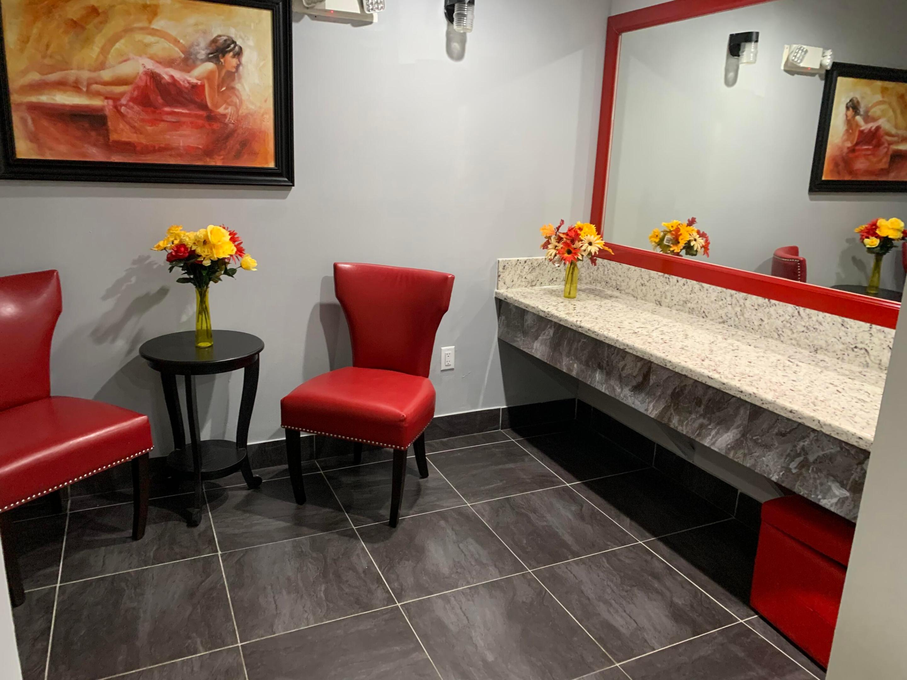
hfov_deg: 67.3
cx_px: 454
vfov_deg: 53.1
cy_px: 340
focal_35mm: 26
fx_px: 681
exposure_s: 1/60
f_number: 1.8
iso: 400
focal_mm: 4.25
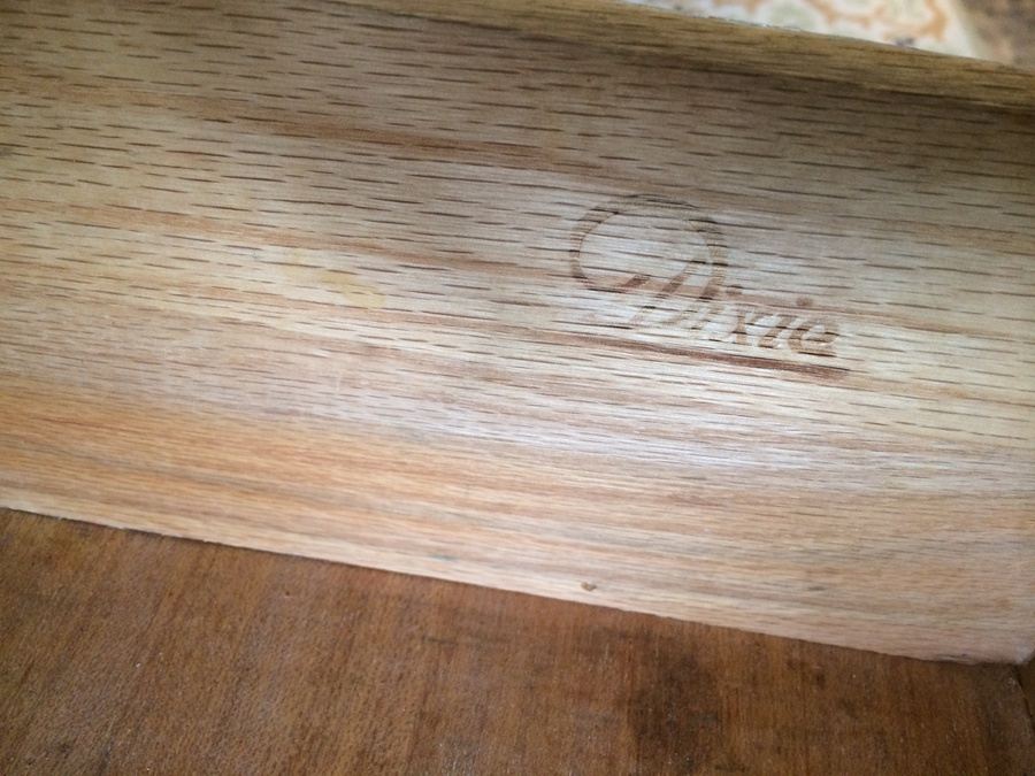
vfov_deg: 46.8
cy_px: 388
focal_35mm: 30
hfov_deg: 60.0
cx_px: 518
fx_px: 897
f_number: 2.2
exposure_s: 1/30
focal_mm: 4.12
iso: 160
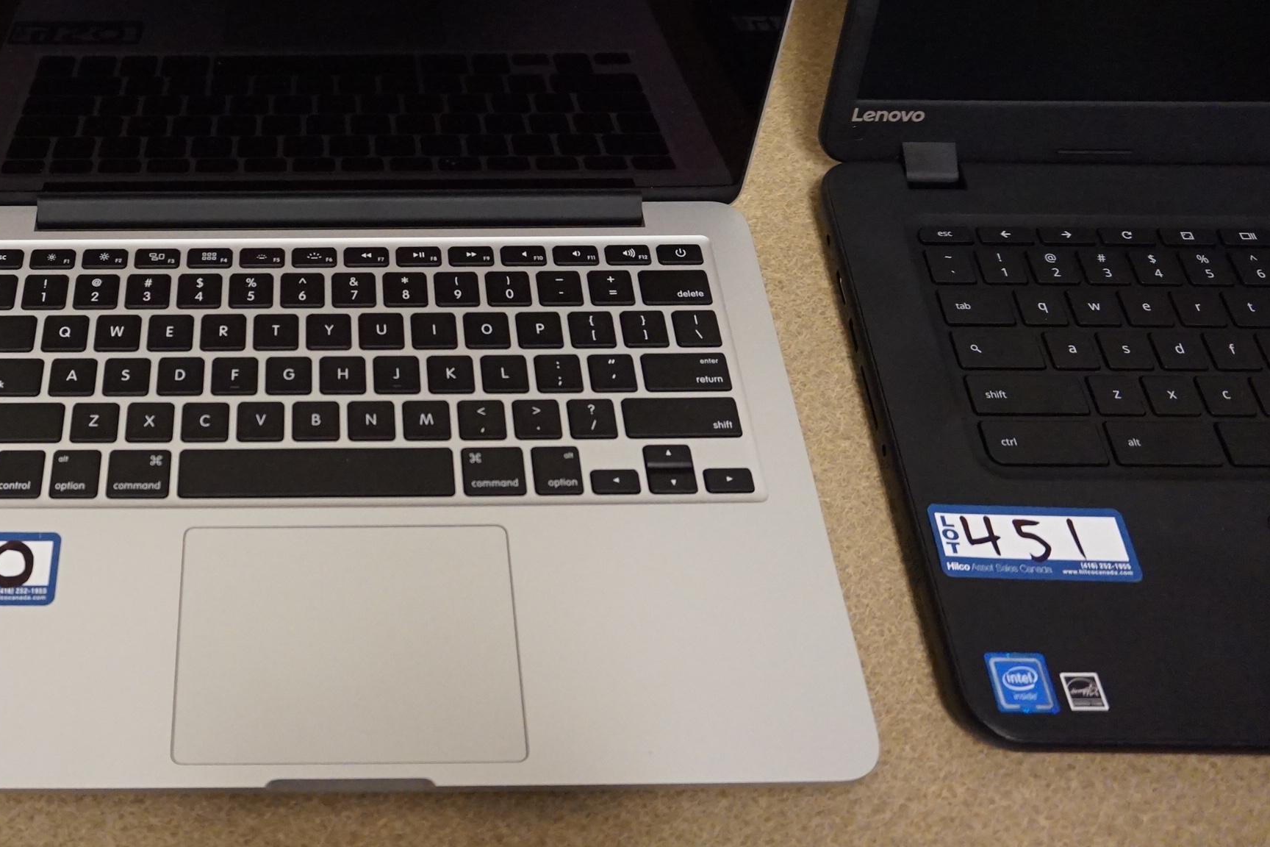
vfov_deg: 34.5
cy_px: 235
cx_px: 325
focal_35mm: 38
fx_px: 1340
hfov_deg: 48.8
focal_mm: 16
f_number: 3.5
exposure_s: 1/160
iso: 2500
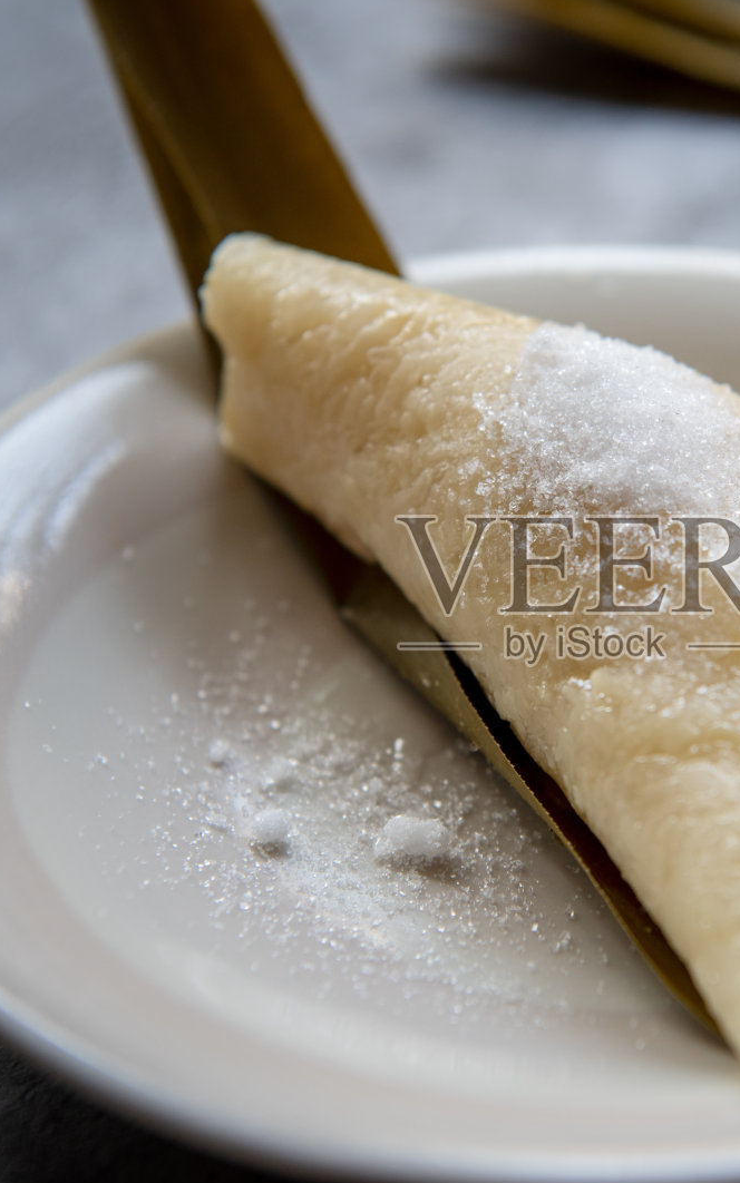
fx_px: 2774
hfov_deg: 15.1
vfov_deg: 24.1
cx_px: 583
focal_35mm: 86
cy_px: 592
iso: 250
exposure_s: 1/50
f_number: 5
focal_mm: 56
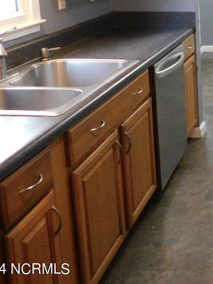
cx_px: 308
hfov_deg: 22.2
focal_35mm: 56
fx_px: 459
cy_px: 32
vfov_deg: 32.7
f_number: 3
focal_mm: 4
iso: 400
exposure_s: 1/30
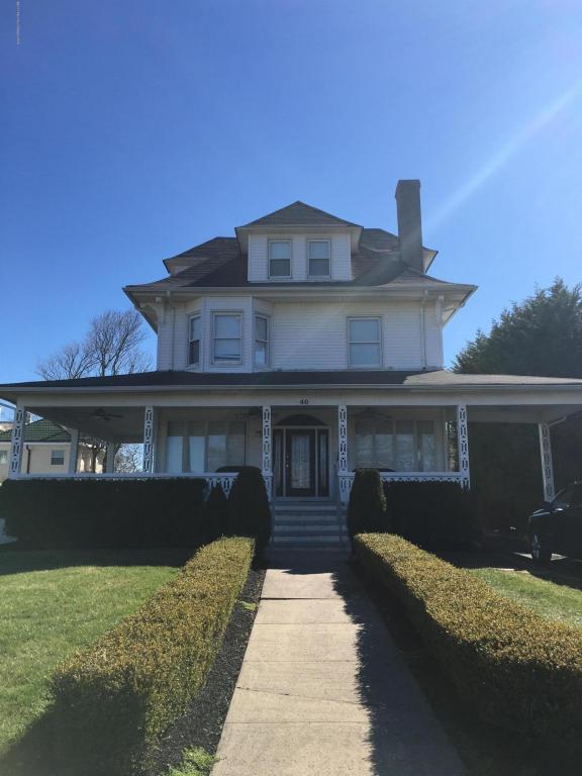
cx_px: 291
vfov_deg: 61.7
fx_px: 650
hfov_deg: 48.2
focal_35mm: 29
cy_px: 388
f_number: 2.2
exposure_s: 1/1603
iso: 25
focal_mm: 4.15
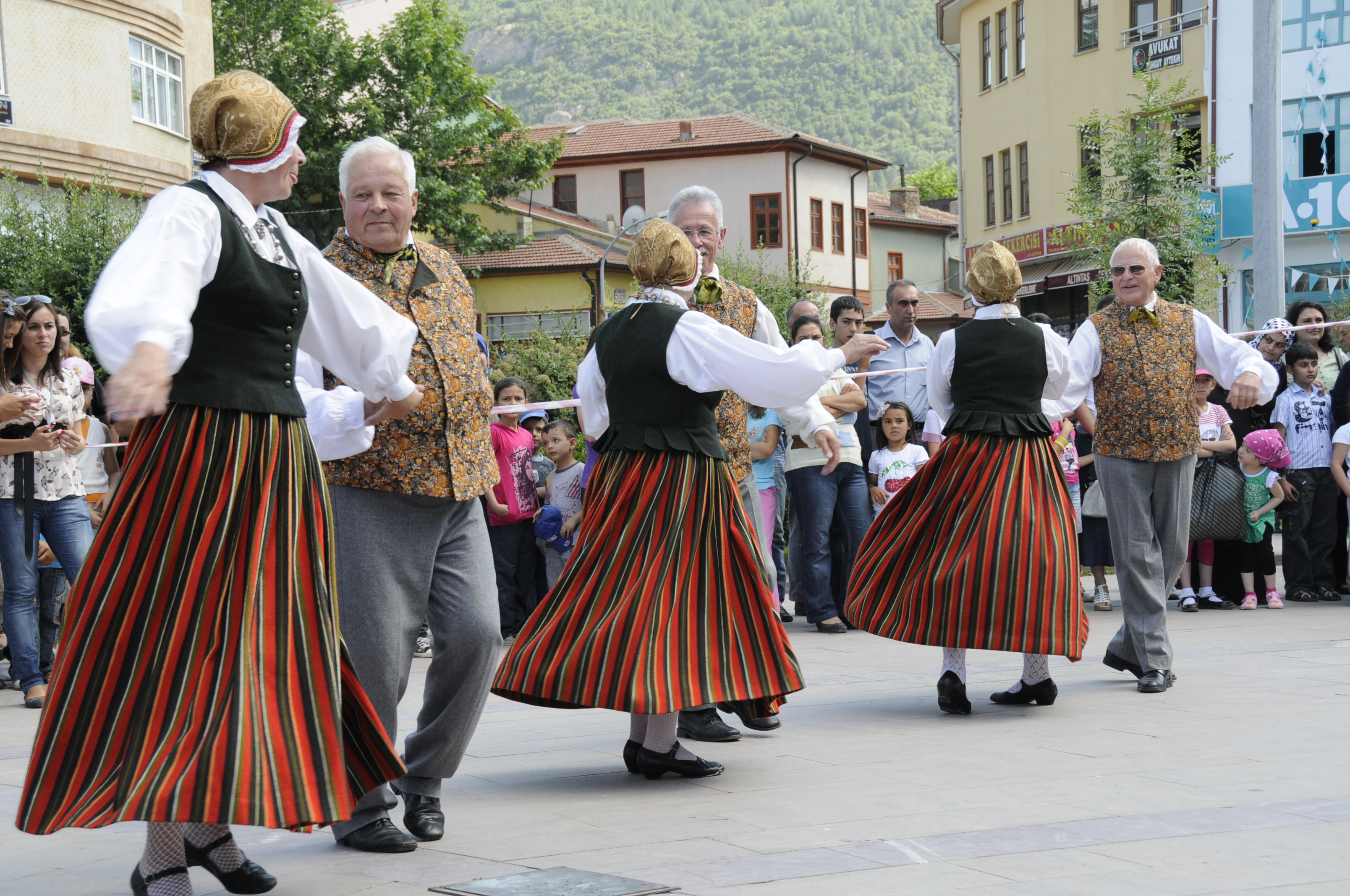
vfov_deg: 20.6
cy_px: 448
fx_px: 2472
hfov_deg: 30.5
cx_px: 675
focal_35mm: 66
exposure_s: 1/200
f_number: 7.1
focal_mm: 44
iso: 320
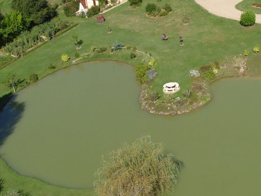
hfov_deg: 32.0
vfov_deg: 24.4
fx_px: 445
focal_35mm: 59
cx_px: 201
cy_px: 37
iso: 80
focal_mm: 7.8
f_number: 6.8
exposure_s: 1/350
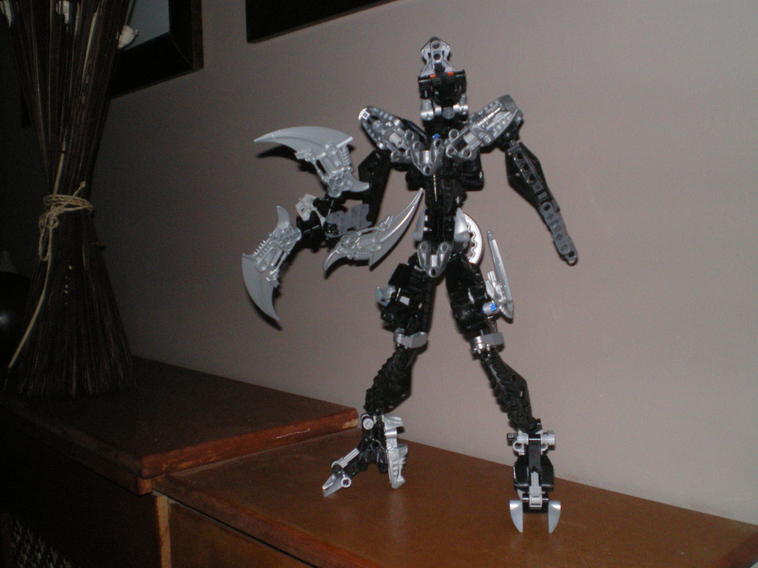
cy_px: 284
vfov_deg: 37.7
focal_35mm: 38
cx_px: 379
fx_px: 832
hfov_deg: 49.0
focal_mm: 6.3
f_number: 3.1
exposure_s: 1/30
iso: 400
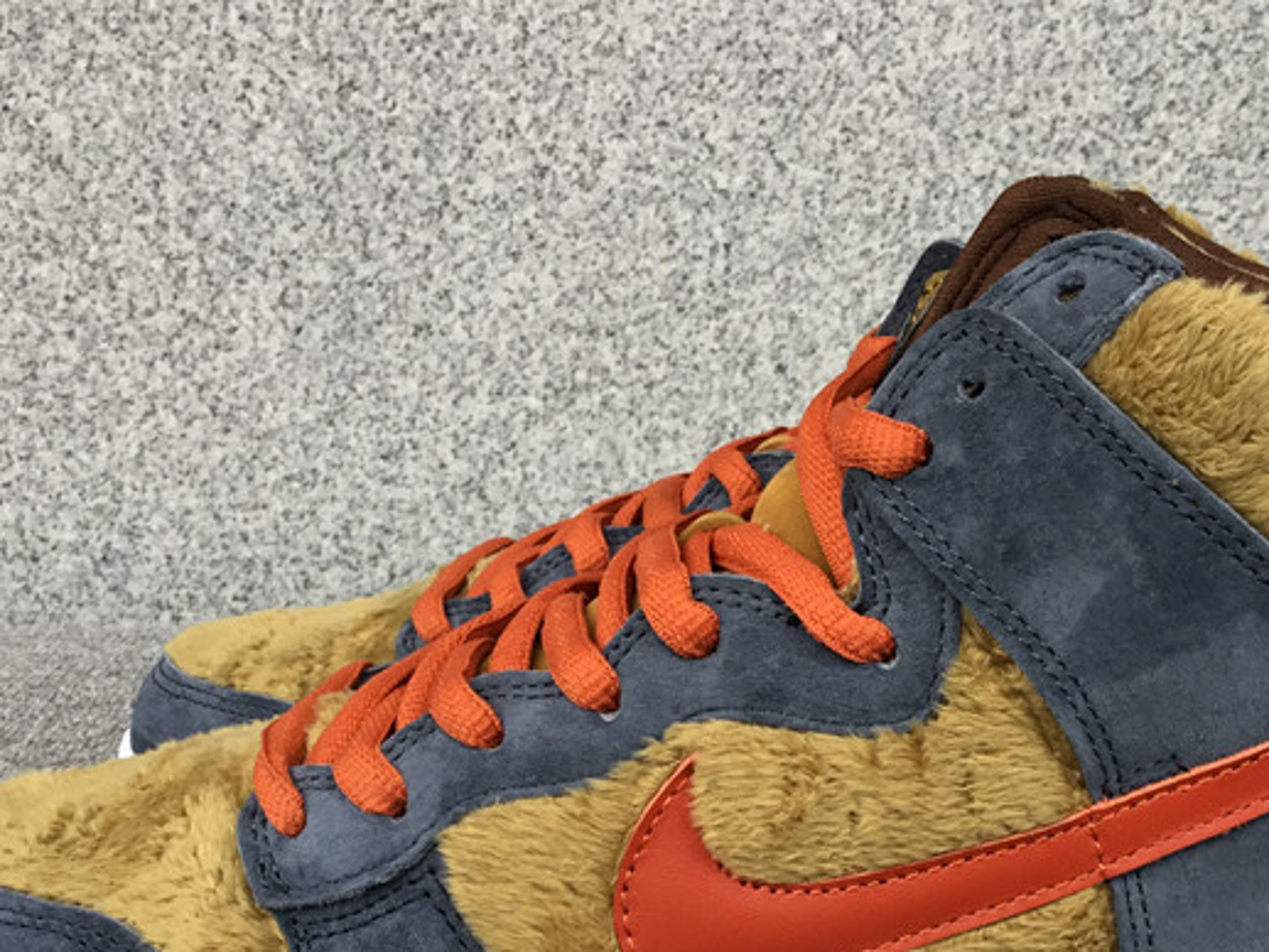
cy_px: 767
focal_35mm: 54
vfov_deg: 26.5
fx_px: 1980
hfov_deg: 35.3
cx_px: 822
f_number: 2.4
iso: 32
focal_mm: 3.3
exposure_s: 1/100
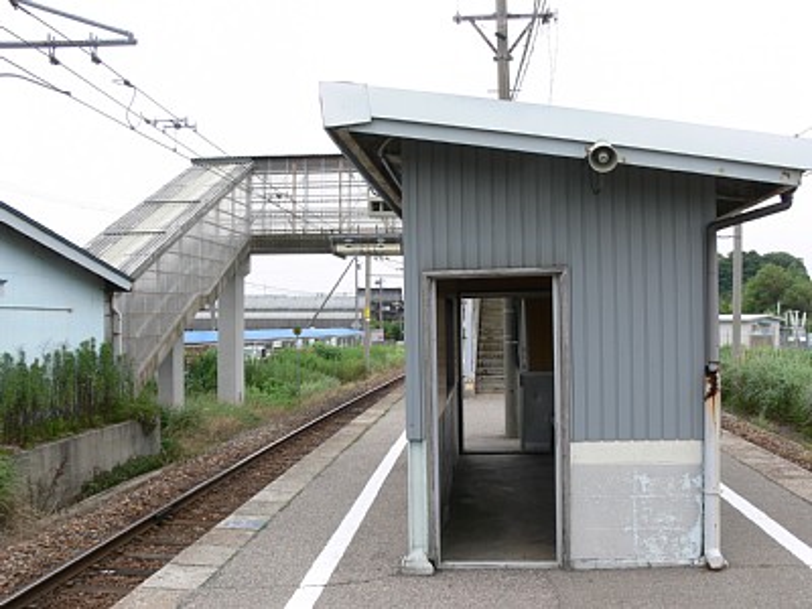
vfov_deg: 40.7
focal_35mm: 35
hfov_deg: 52.6
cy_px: 304
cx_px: 406
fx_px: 821
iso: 80
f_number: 5.6
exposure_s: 1/160
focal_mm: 7.4
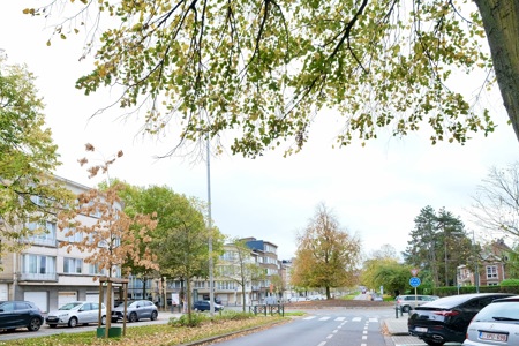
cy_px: 271
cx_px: 194
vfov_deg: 50.3
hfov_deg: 72.5
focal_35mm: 24
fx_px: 346
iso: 320
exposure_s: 1/110
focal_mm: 10
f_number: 5
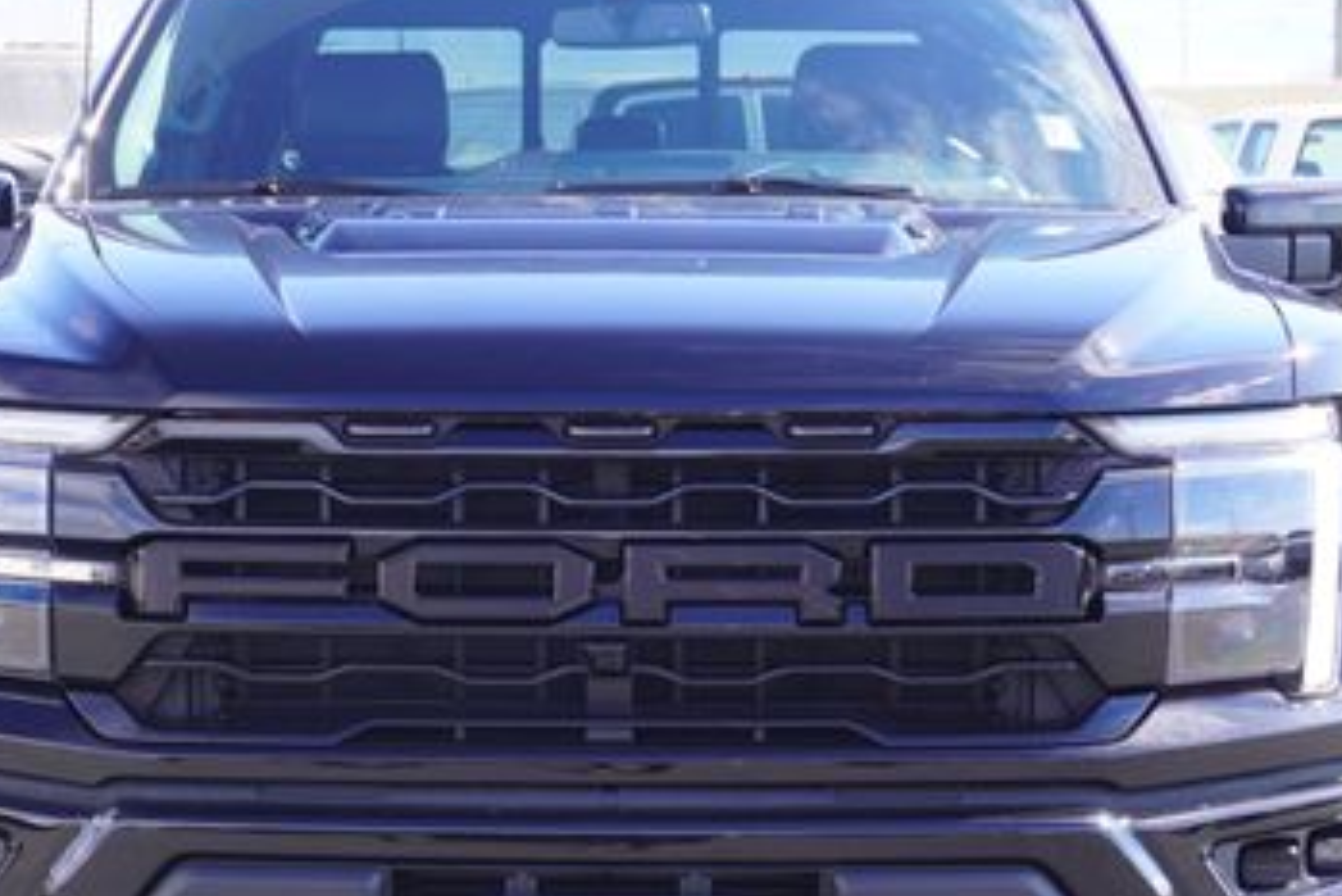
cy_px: 646
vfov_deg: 13.8
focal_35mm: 99
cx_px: 588
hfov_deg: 20.6
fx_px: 3692
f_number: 6.3
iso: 100
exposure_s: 1/80
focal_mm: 36
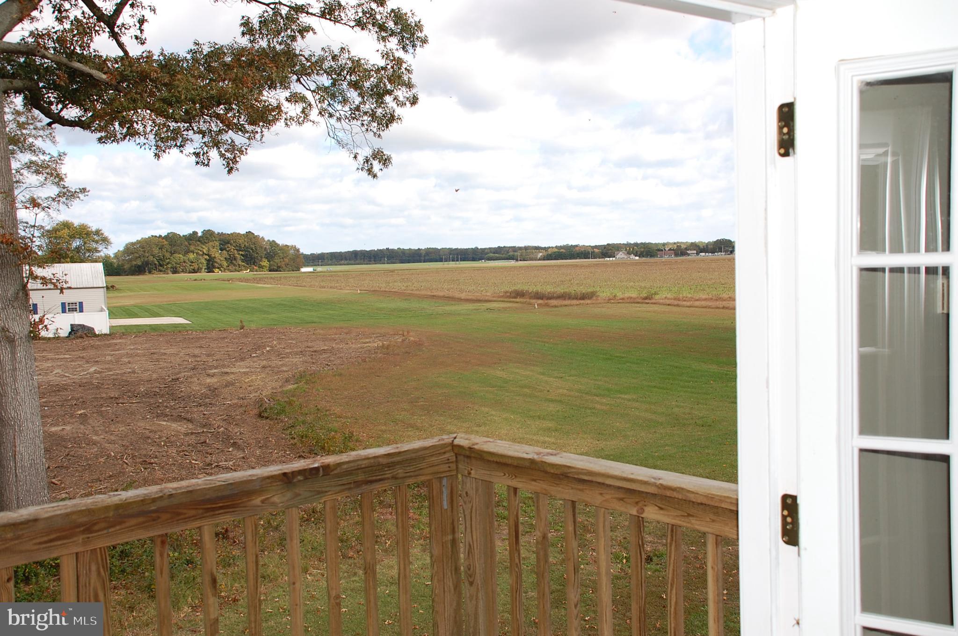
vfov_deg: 36.7
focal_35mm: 36
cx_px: 479
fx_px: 956
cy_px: 318
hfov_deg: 53.2
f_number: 5.6
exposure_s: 1/500
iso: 250
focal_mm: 24
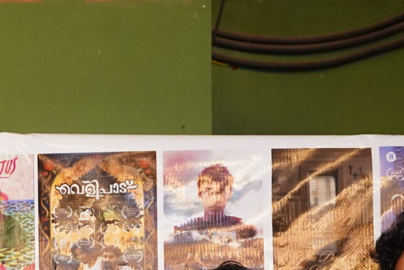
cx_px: -62
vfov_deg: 10.1
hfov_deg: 15.5
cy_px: 500
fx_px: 1437
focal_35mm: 128
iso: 4000
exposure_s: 1/100
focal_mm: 32
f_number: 2.8
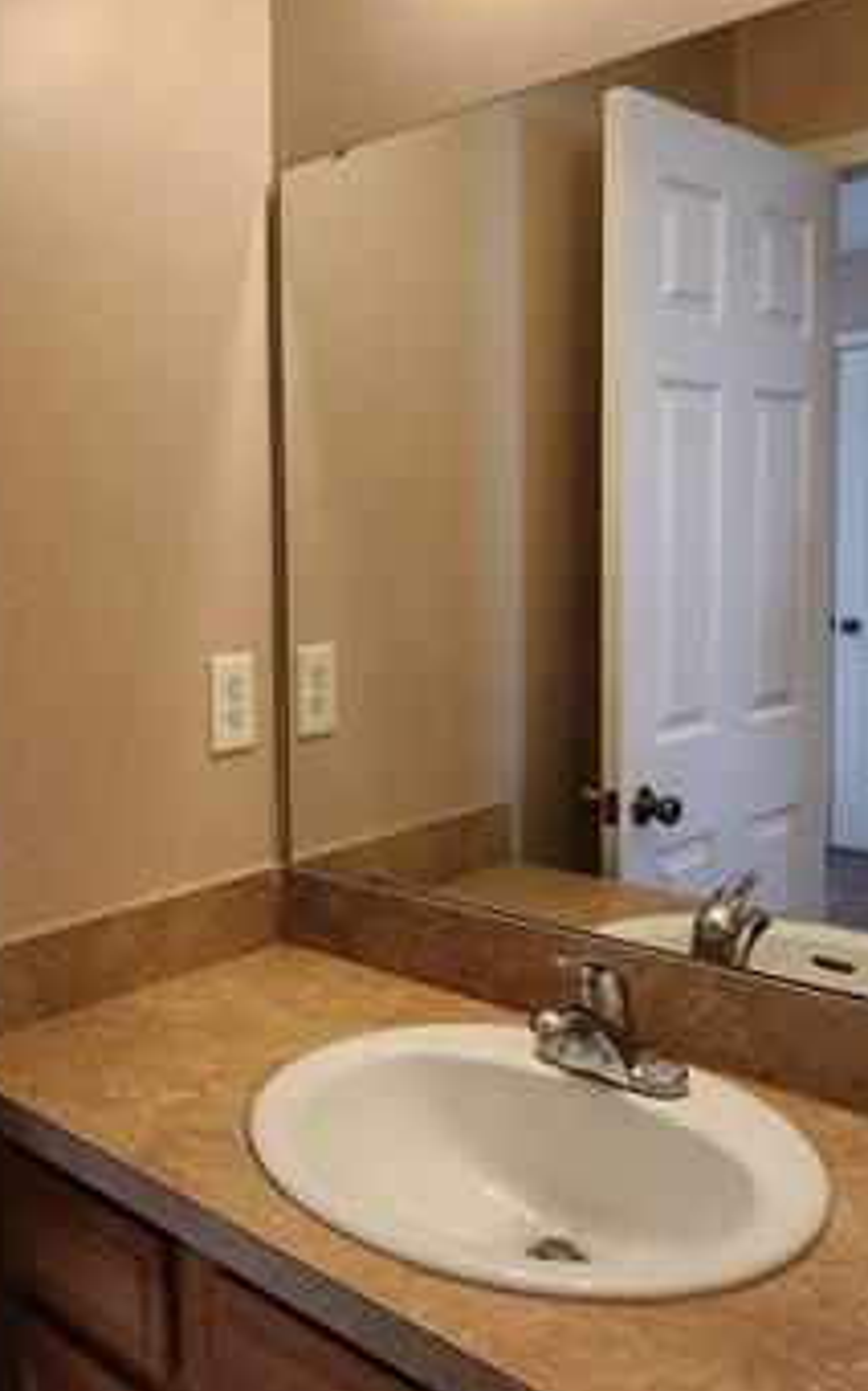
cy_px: 673
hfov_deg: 38.5
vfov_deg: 61.2
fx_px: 1174
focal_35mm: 31
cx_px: 134
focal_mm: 1.74
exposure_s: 1/60
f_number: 2.2
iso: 125
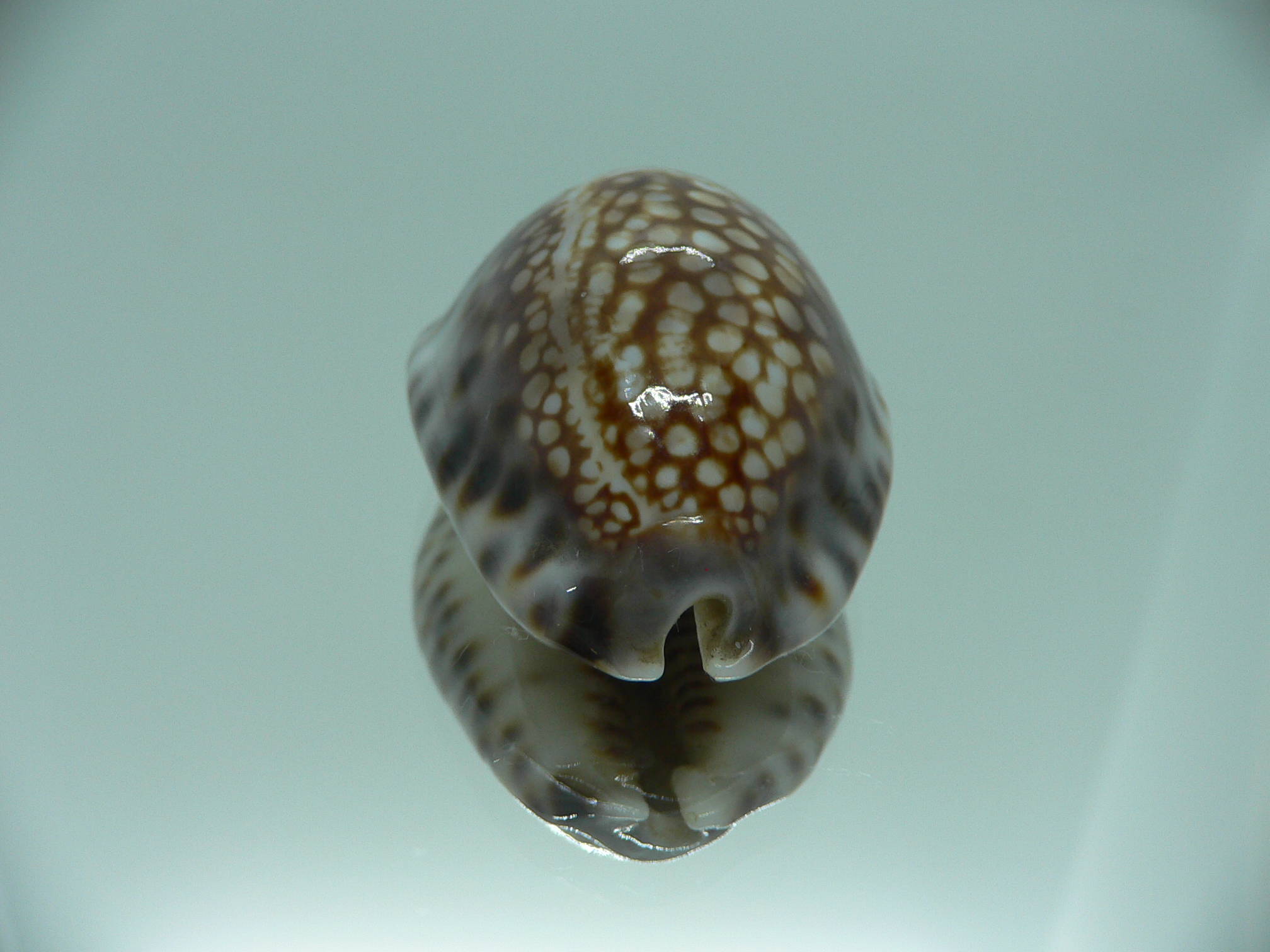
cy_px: 476
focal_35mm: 35
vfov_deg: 40.7
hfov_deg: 52.6
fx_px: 1284
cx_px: 635
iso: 80
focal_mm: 4.6
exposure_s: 1/60
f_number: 2.8
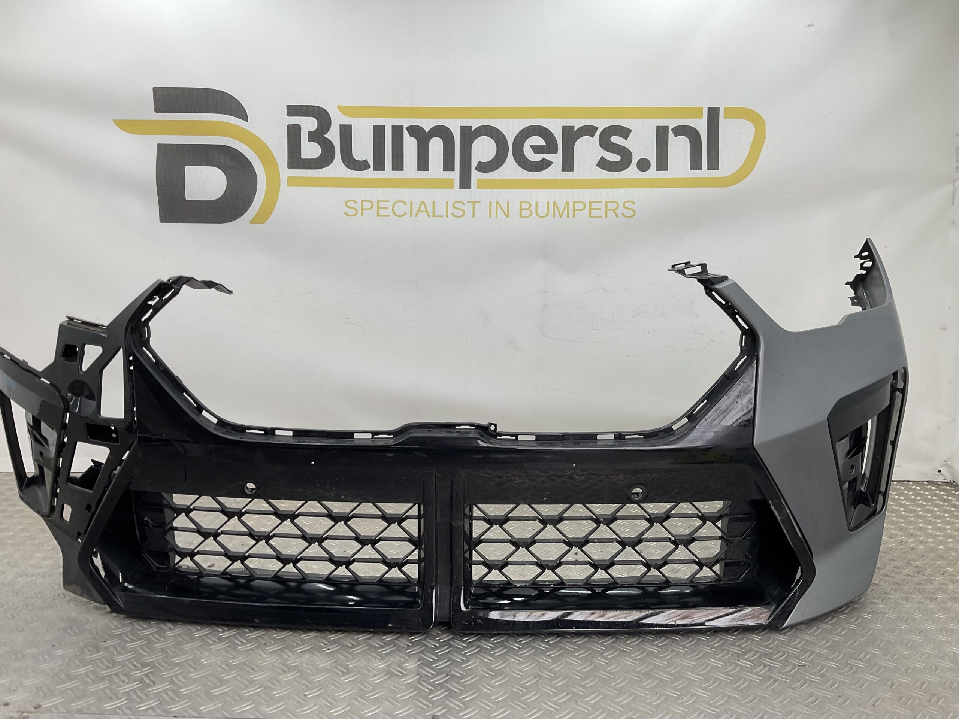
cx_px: 480
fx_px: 803
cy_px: 360
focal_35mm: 29
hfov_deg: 61.7
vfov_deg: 48.2
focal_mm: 3
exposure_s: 1/120
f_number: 1.8
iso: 16
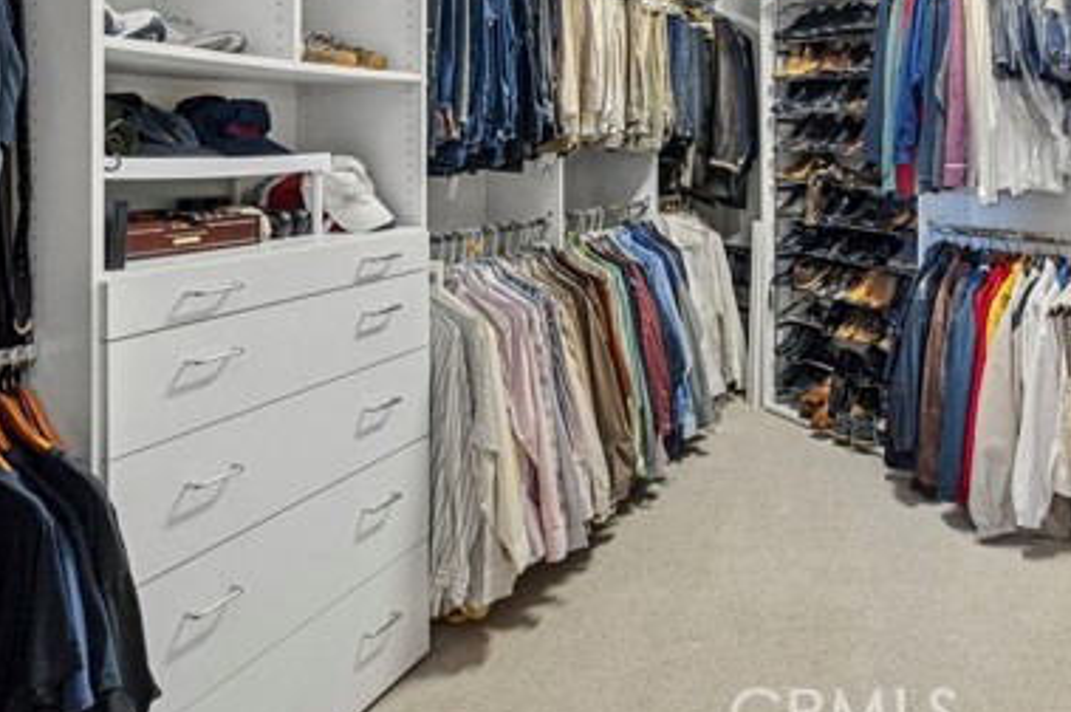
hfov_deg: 66.7
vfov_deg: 45.7
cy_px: 154
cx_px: 647
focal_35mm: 27
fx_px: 803
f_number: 9
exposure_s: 1/2.5
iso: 320
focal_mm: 16
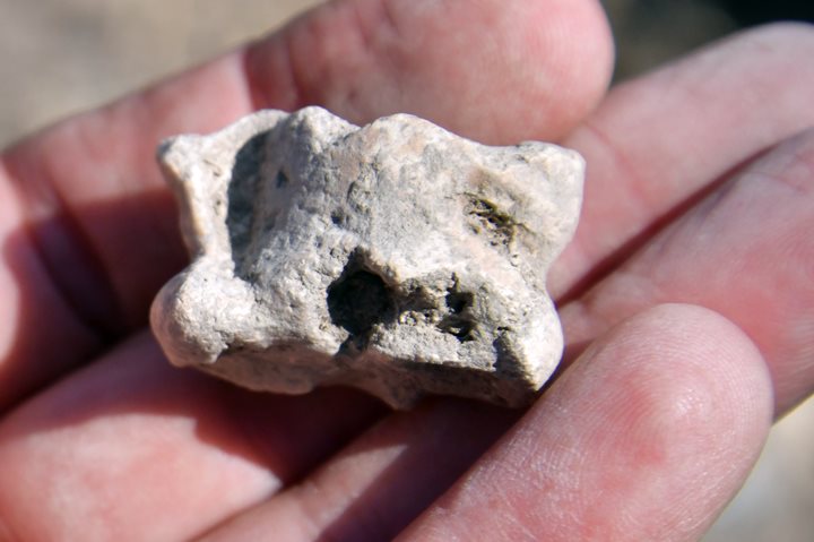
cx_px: 407
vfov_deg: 16.0
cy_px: 271
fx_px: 1921
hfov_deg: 23.9
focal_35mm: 85
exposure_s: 1/3200
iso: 800
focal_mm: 85
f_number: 7.1
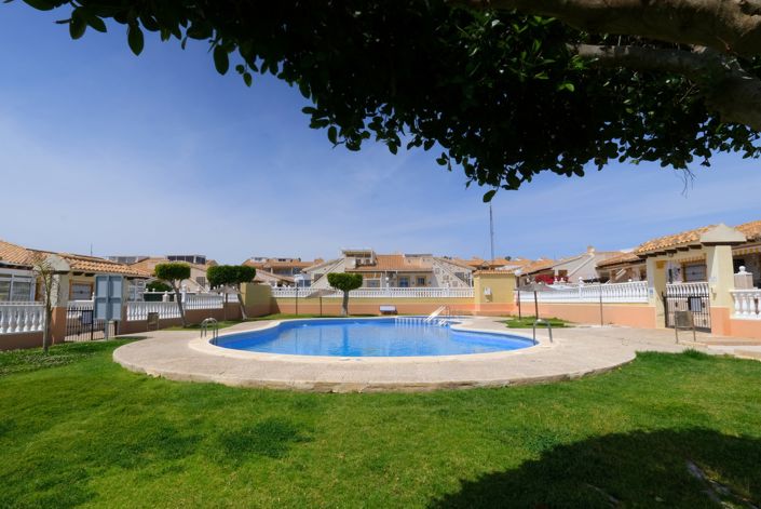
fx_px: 317
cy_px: 254
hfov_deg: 100.4
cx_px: 380
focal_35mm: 15
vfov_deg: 77.4
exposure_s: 1/125
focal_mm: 10
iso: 200
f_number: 20
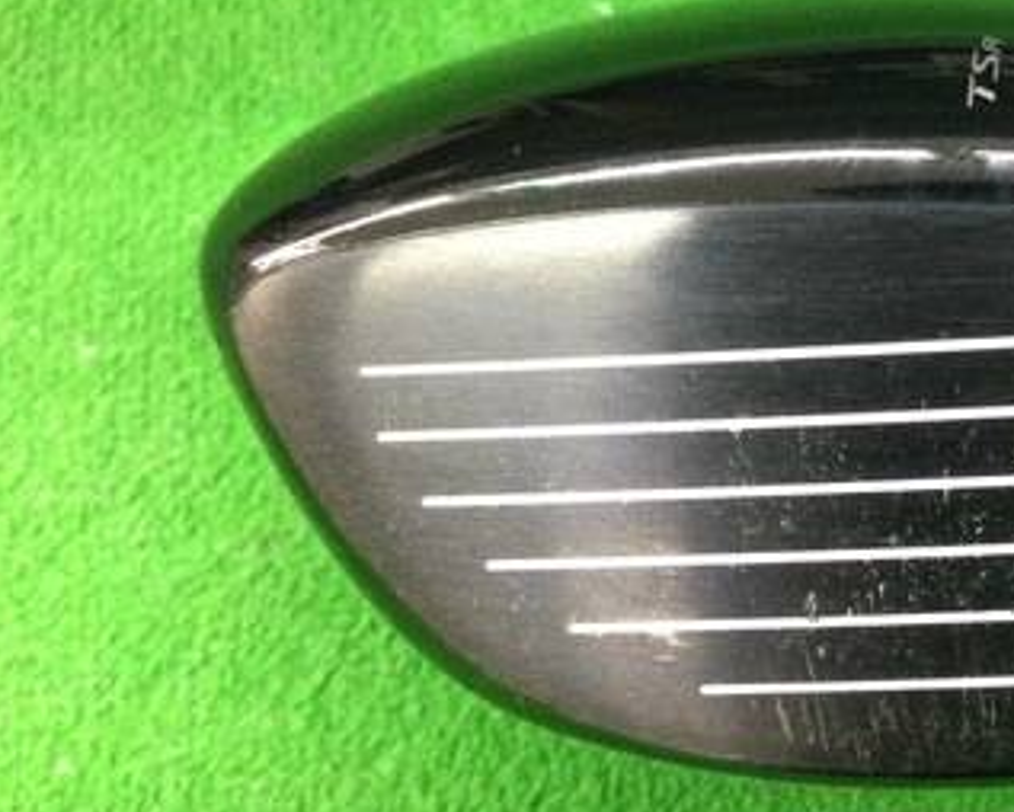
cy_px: 368
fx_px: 1832
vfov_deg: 25.0
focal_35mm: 61
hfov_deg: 29.5
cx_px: 934
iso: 200
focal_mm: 3.3
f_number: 2.4
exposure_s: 1/20
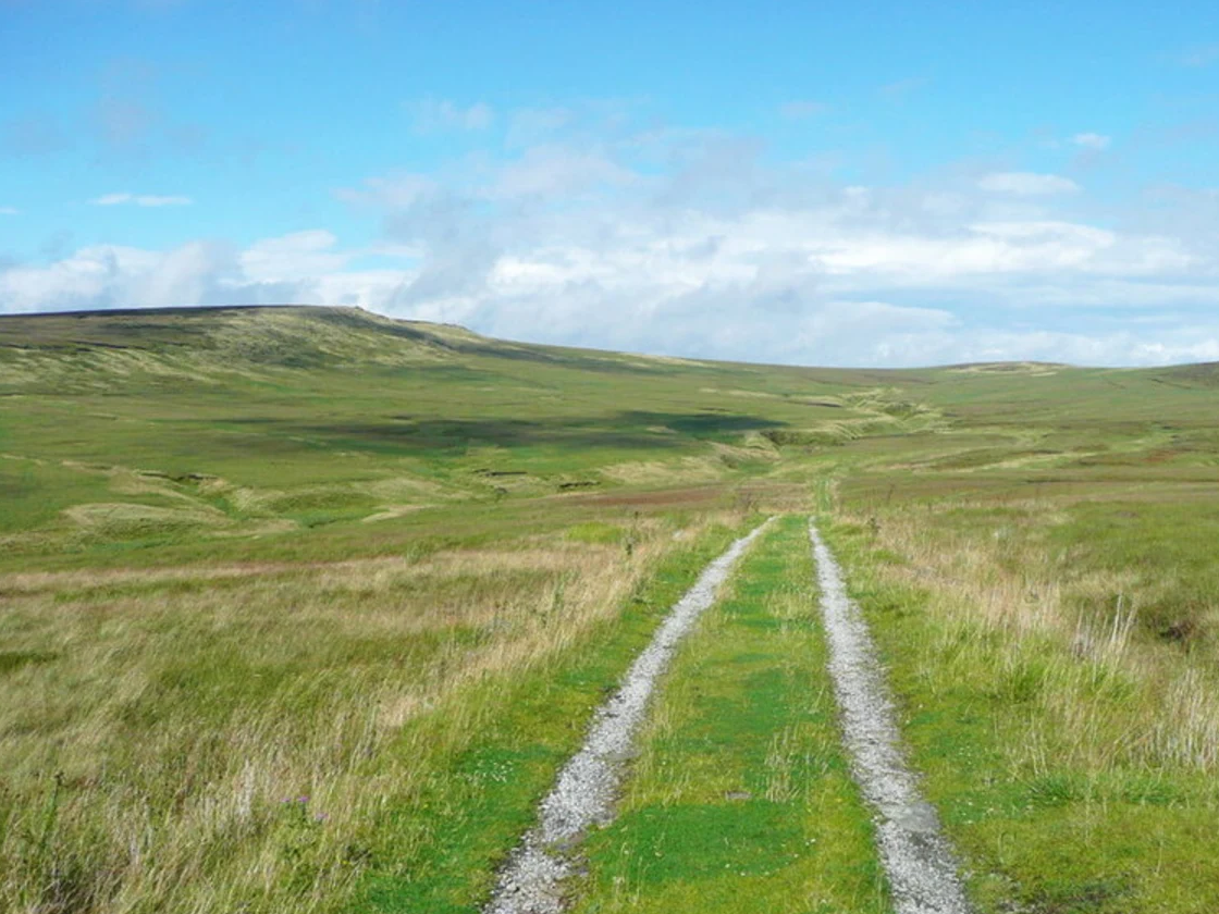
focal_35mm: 36
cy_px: 551
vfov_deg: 39.5
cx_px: 747
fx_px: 1268
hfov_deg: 50.9
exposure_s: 1/1300
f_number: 3.3
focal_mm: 4.6
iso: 100
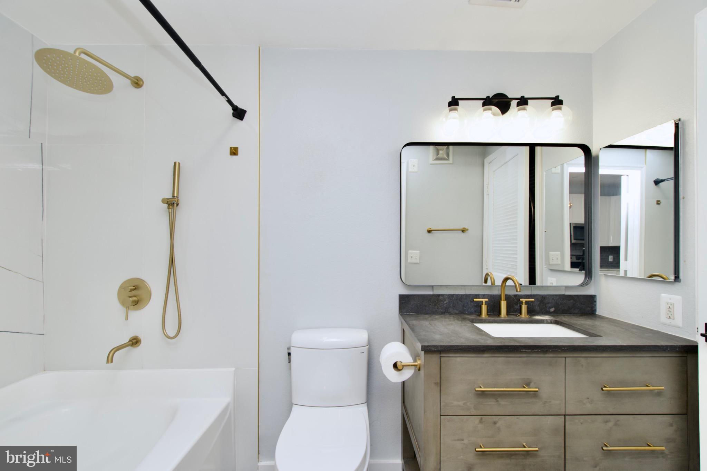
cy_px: 236
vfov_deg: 77.3
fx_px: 295
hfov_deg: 100.4
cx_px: 354
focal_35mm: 15
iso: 320
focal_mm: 10
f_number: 7.1
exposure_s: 1/60
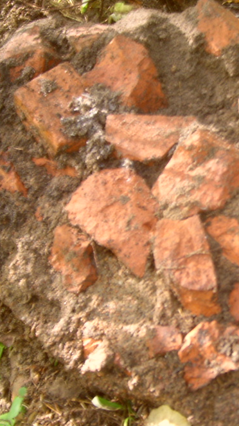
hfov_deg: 19.9
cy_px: 215
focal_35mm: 59
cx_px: 218
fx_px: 665
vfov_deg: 35.5
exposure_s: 1/5
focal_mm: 5.8
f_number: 2.8
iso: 50
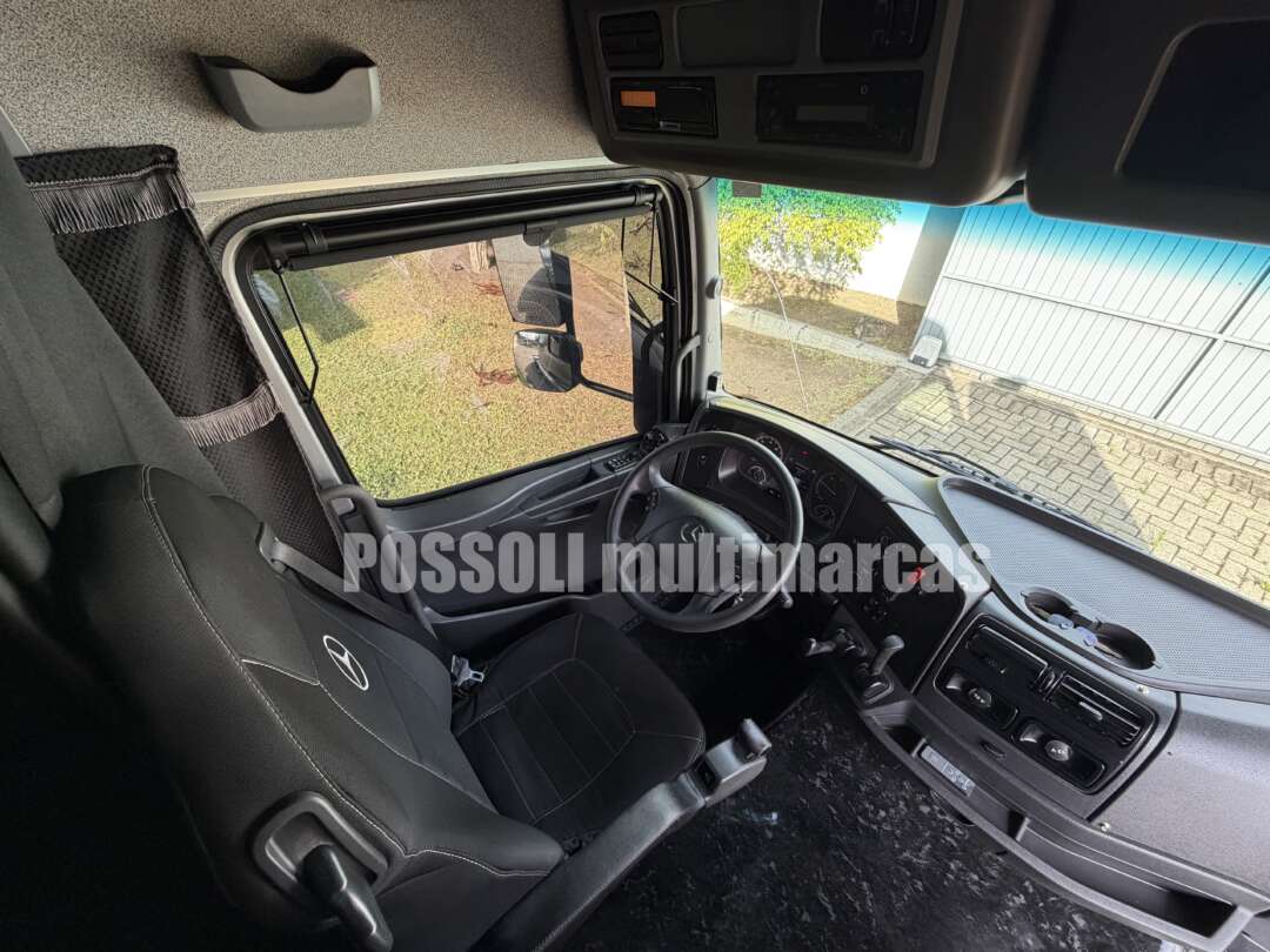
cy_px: 476
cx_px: 635
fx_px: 514
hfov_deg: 102.1
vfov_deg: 85.7
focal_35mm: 14
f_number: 2.2
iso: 125
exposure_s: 1/121
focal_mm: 2.22
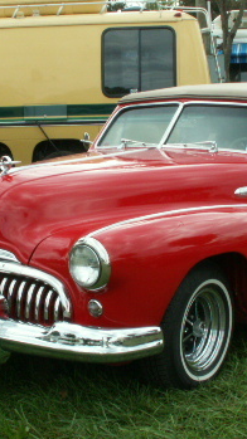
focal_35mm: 70
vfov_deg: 30.1
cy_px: 197
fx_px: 816
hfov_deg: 17.1
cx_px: 188
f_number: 8
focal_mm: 5.86
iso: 50
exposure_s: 1/50
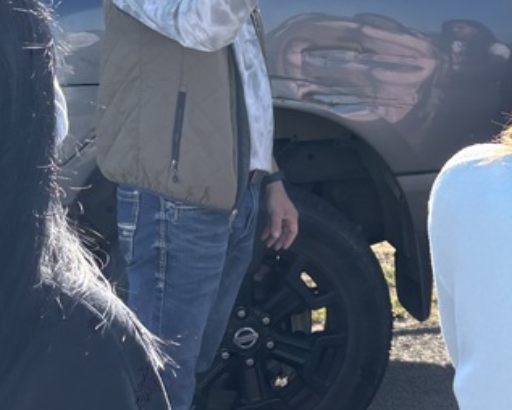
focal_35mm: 82
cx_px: 486
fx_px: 1243
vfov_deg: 18.6
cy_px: 81
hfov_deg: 22.5
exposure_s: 1/1344
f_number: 1.6
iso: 50
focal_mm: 5.96
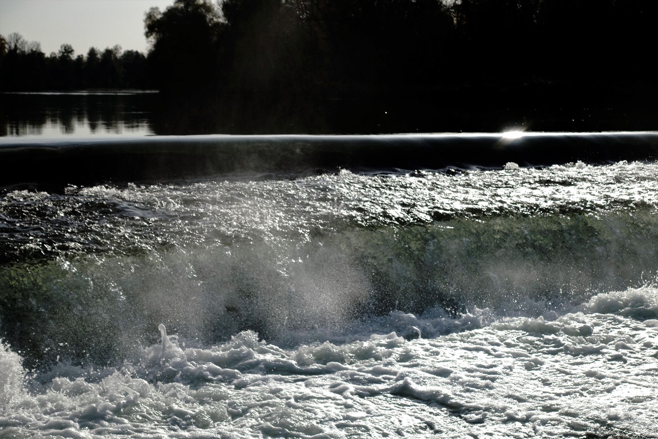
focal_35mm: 70
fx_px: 1279
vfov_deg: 19.5
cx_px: 329
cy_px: 220
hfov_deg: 28.8
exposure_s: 1/2000
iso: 125
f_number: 4.5
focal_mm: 25.7
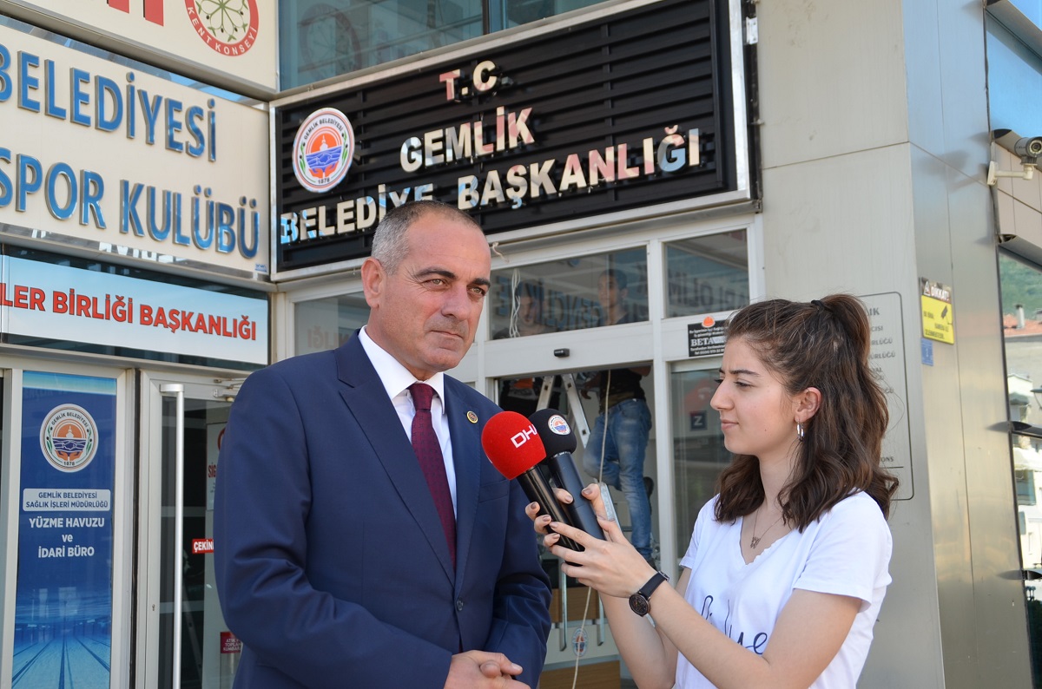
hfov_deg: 41.2
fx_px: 1386
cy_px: 344
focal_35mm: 48
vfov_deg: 27.9
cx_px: 521
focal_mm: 32
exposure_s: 1/160
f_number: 6.3
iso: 200
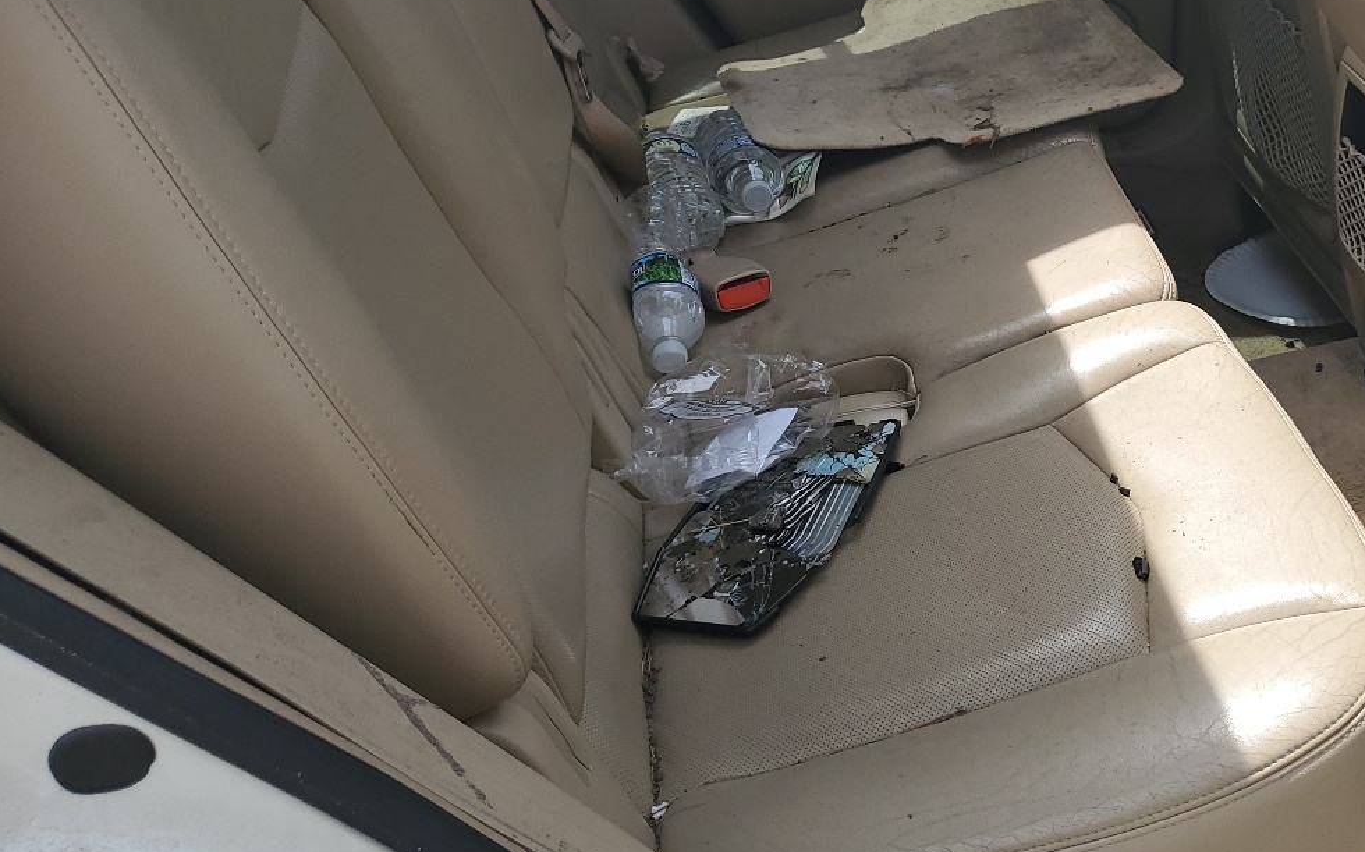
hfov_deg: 43.0
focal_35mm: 45
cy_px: 124
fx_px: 1674
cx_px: 1021
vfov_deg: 27.8
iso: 50
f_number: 1.5
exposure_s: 1/1667
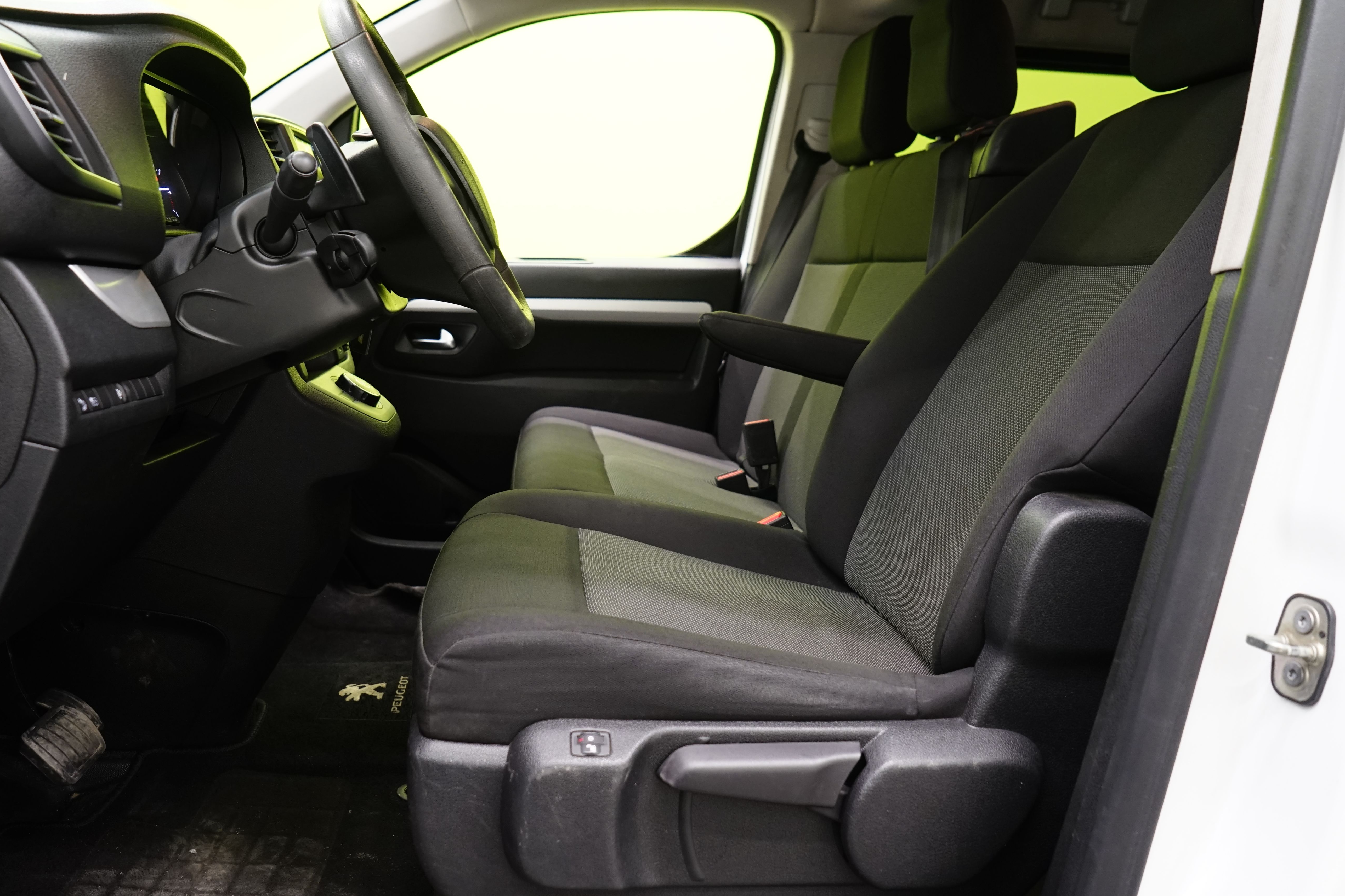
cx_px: 585
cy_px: 409
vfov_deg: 46.4
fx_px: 1046
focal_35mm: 28
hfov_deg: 65.2
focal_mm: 24
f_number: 4.5
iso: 1000
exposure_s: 1/25
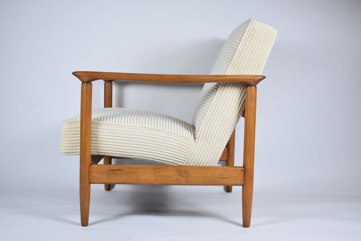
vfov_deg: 26.5
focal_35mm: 51
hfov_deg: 38.9
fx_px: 512
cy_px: 120
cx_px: 180
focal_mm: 34
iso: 800
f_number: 4.8
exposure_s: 1/125
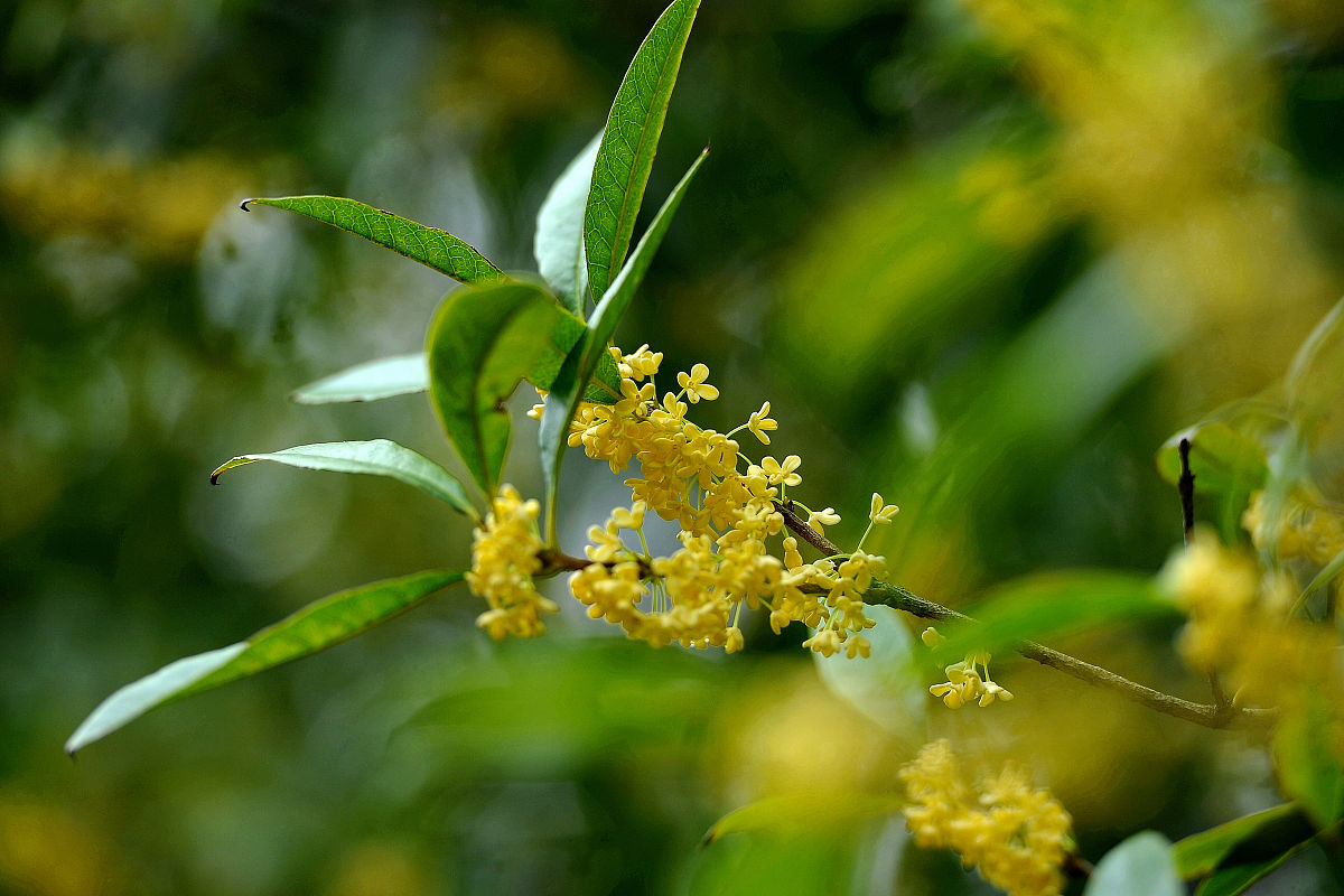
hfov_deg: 10.3
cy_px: 448
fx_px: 7466
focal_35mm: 200
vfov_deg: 6.9
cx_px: 672
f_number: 9
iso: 320
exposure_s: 1/400
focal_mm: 200
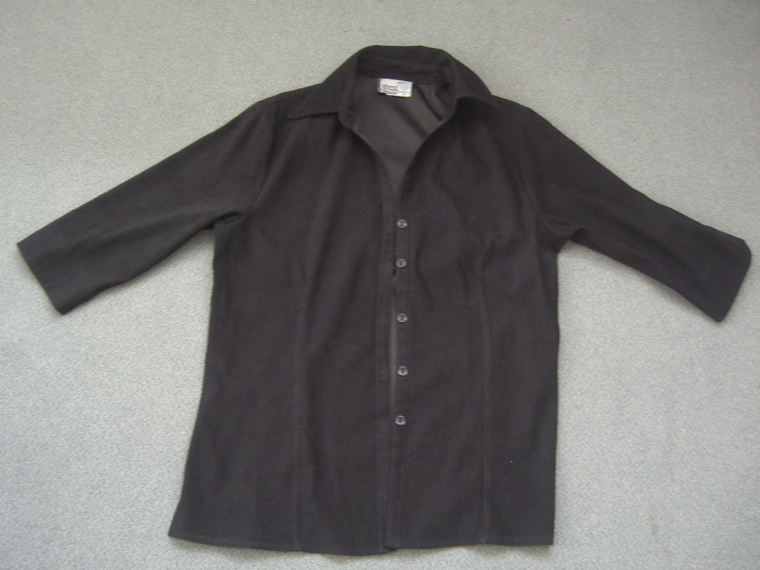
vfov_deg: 37.7
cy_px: 285
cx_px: 380
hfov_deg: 49.0
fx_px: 834
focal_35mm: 38
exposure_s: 1/8
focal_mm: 7.9
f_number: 2.8
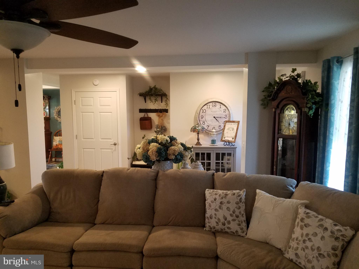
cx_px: 180
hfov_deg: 67.3
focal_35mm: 26
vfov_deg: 53.1
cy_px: 134
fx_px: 270
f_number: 1.7
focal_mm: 4.2
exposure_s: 1/60
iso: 200
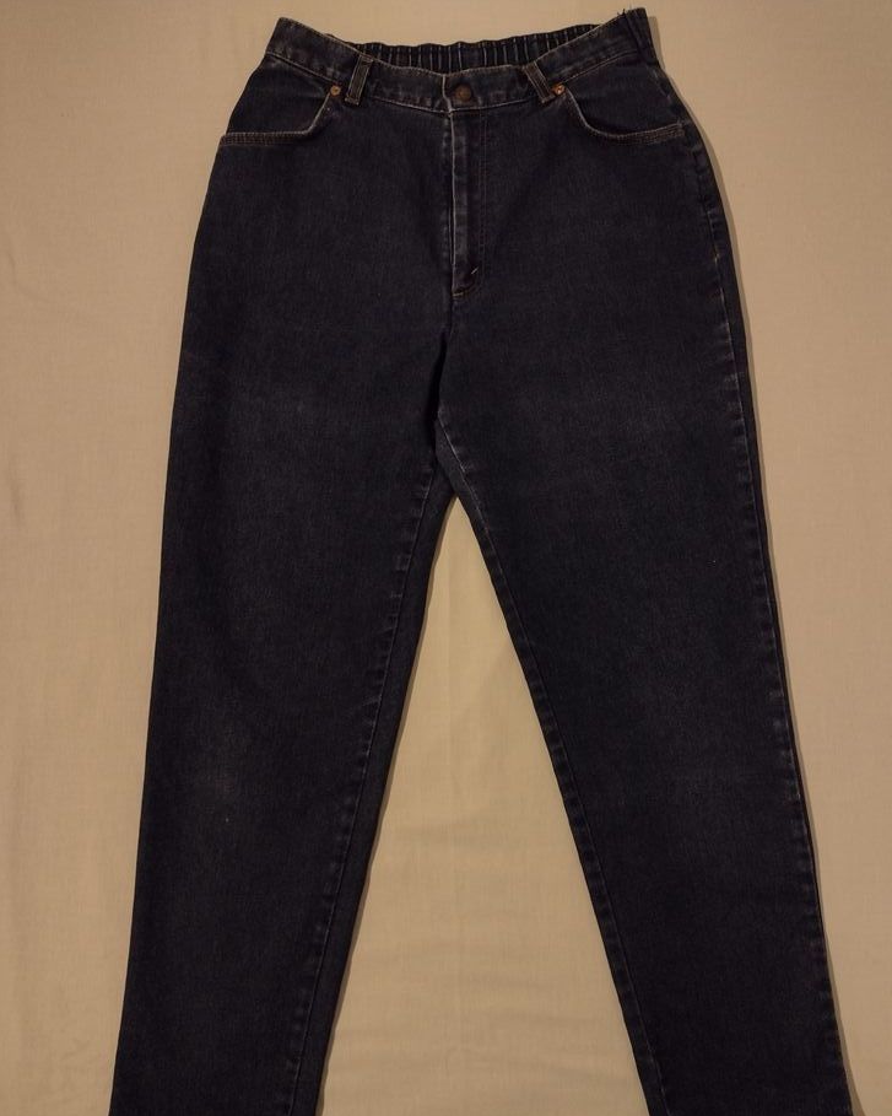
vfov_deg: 60.3
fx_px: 957
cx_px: 459
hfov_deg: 50.0
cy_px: 613
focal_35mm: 29
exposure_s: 1/25
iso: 956
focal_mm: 4.71
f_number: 1.7
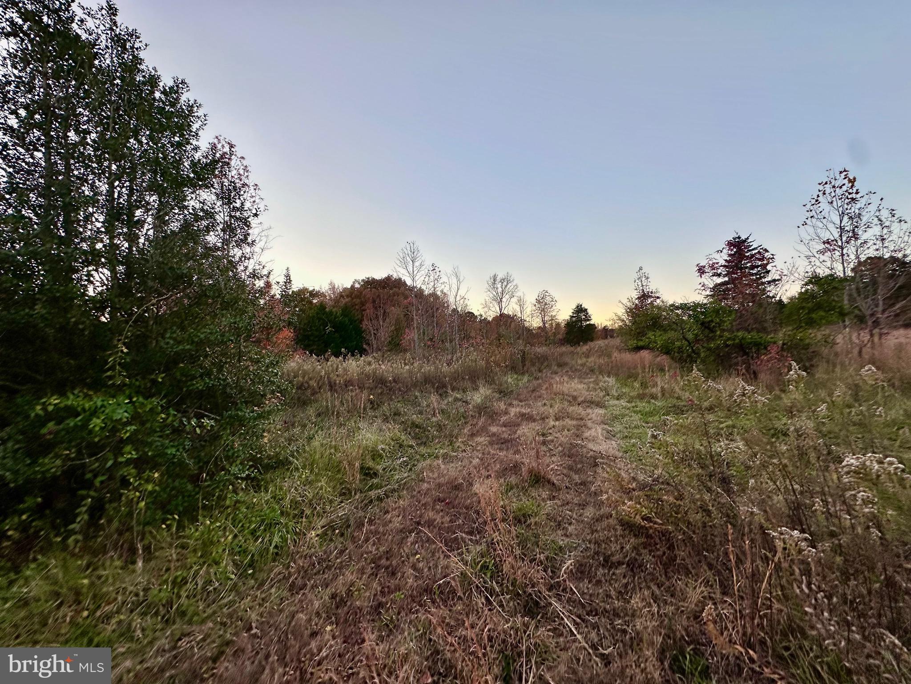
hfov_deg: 102.1
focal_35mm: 14
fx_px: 368
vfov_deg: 85.7
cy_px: 342
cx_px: 456
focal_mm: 2.22
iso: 40
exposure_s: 1/166
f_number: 2.2
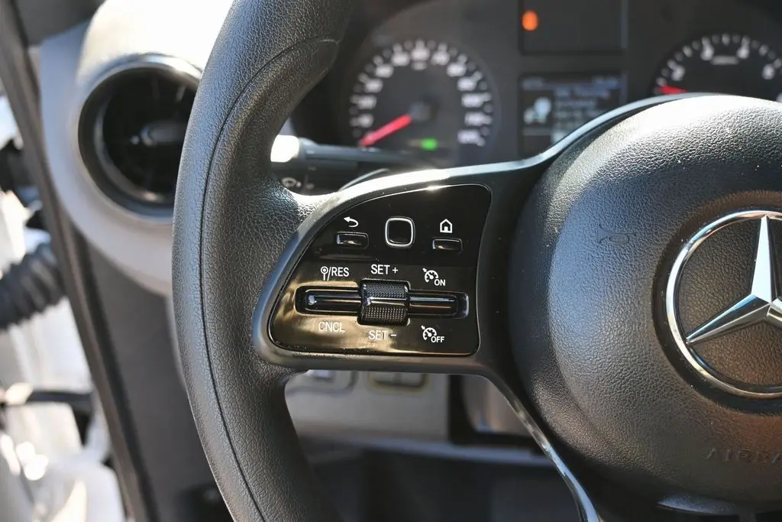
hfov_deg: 55.1
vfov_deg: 38.4
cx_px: 391
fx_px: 749
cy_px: 261
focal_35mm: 34
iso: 400
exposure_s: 1/125
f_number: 4.2
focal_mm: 23
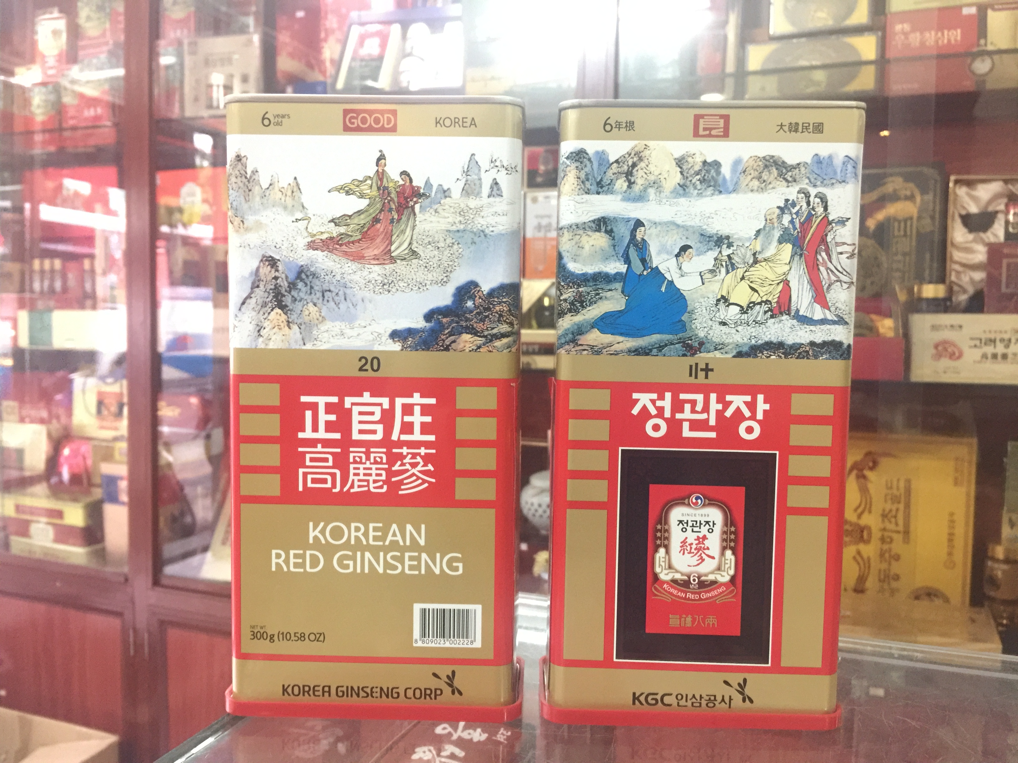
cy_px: 382
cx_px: 509
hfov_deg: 61.7
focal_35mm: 29
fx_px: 853
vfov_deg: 48.2
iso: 200
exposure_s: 1/8
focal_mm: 4.15
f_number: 2.2
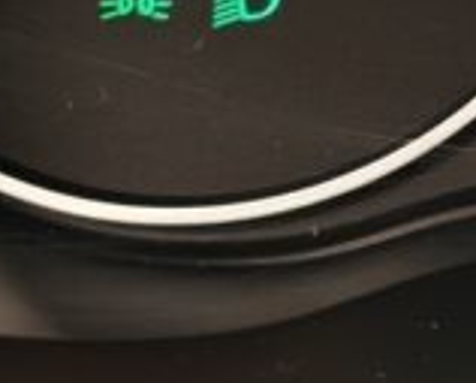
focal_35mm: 164
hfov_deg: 10.8
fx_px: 2315
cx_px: 916
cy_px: -395
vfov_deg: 8.9
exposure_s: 1/50
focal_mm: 5.4
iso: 320
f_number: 1.6
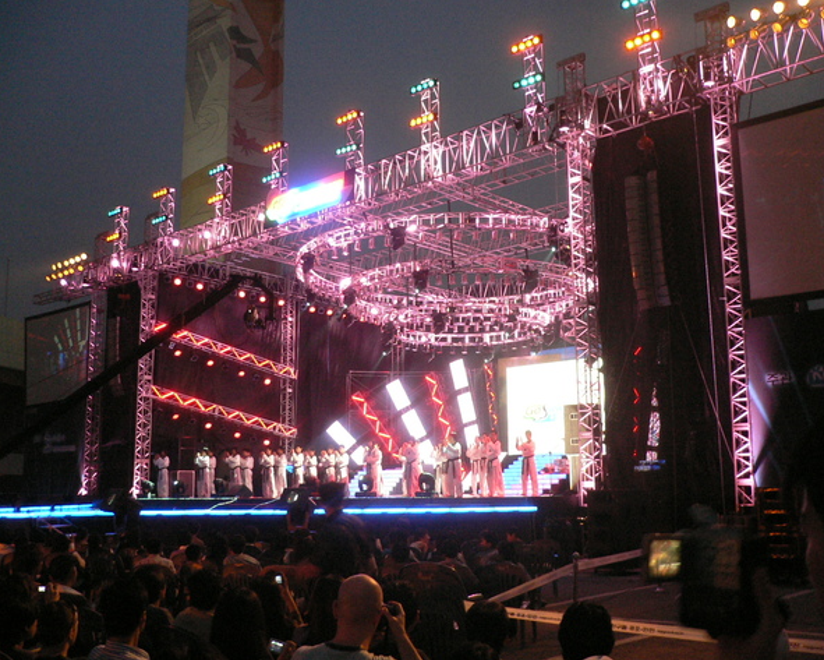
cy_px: 328
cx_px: 422
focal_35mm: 37
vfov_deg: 40.1
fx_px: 902
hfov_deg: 49.1
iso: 200
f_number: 2.8
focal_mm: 5.8
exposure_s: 1/8
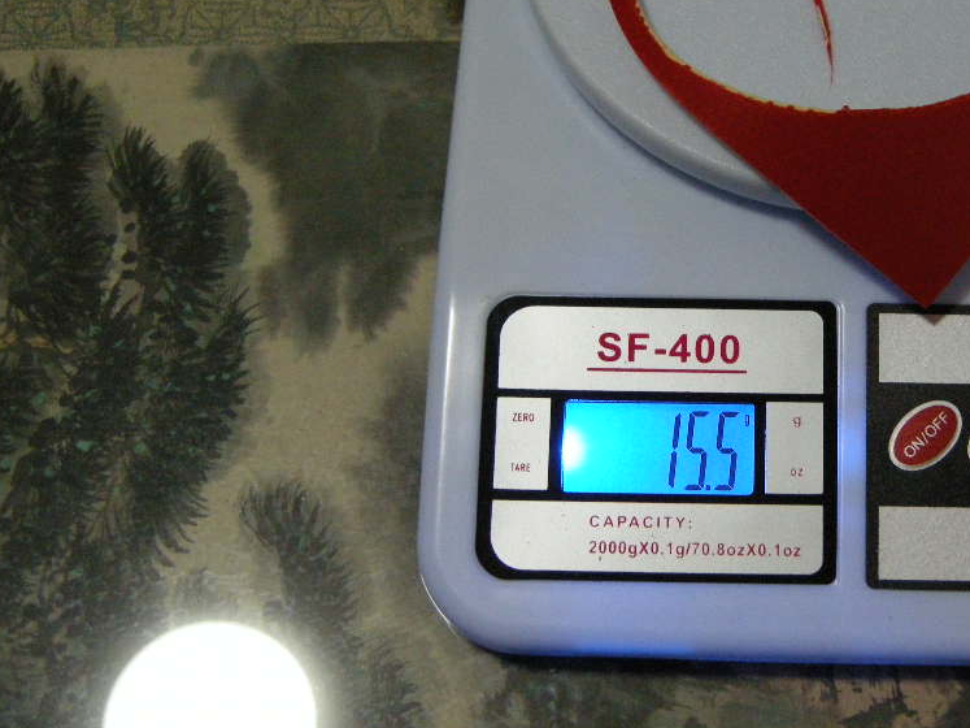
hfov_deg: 31.2
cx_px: 800
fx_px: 1681
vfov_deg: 24.2
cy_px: 221
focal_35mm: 60
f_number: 2.7
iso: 400
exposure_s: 1/17.2
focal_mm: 7.5
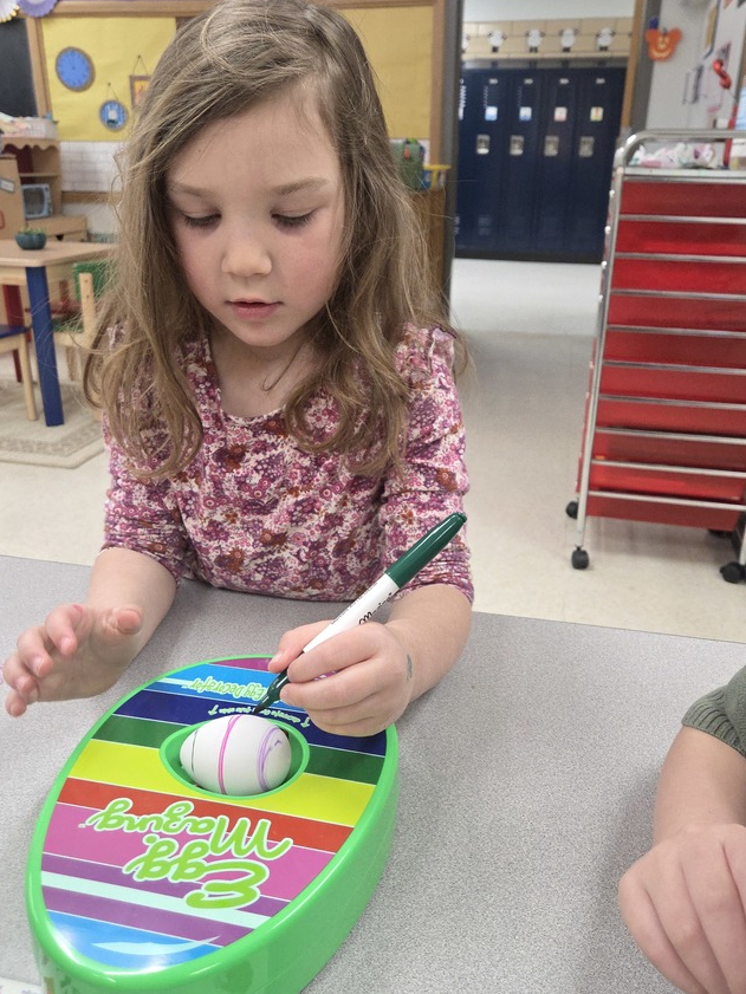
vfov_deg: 63.4
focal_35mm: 28
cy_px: 494
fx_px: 804
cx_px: 403
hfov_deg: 49.7
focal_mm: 5.4
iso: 400
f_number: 1.8
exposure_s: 1/120
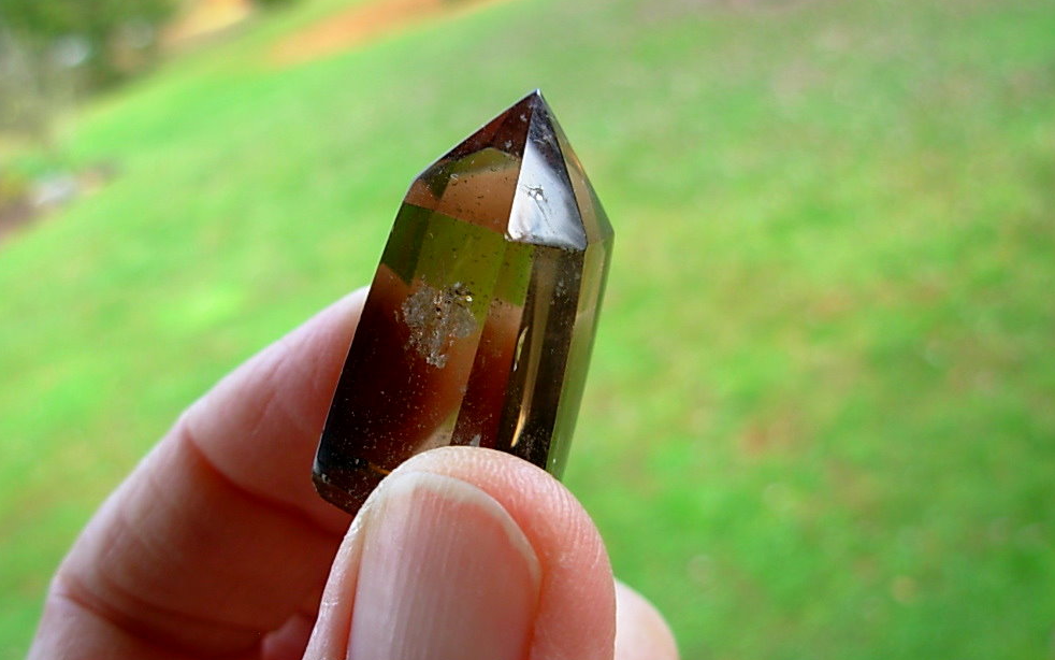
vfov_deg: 30.5
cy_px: 295
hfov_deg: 47.2
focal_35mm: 42
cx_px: 509
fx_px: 1208
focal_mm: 6.3
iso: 50
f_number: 2.9
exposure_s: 1/108
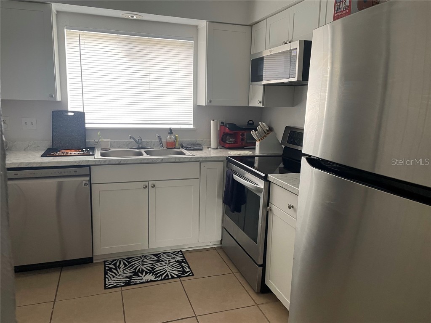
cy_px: 162
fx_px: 324
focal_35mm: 26
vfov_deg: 53.1
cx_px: 216
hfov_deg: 67.3
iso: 160
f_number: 1.6
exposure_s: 1/60
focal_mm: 4.2
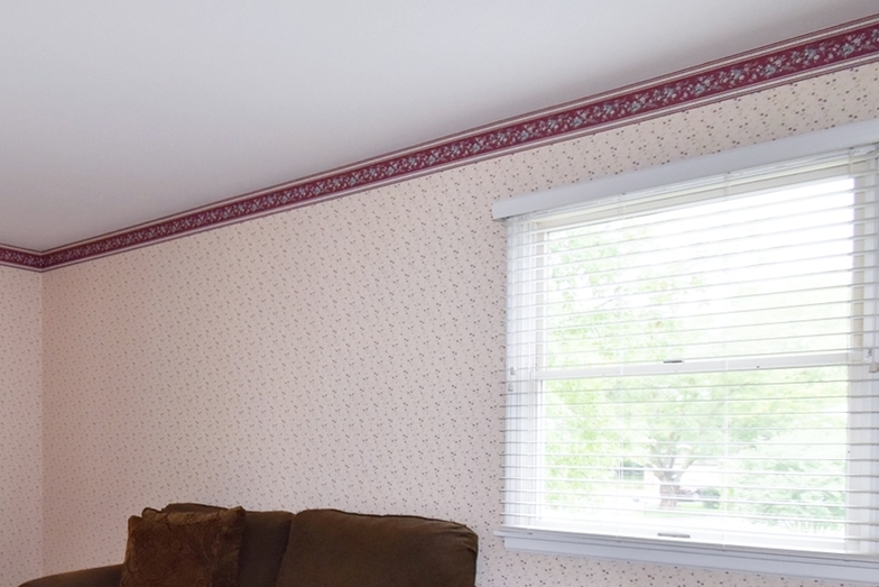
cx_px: 110
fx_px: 757
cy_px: 446
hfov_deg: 53.7
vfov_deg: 41.0
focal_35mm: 31
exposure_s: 1/125
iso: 800
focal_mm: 10
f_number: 5.6
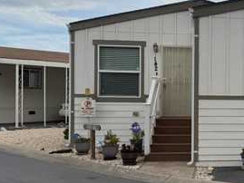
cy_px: 100
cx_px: 267
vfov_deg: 25.7
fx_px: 402
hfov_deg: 30.3
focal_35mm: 57
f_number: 1.78
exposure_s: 1/3759
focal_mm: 6.76
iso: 80
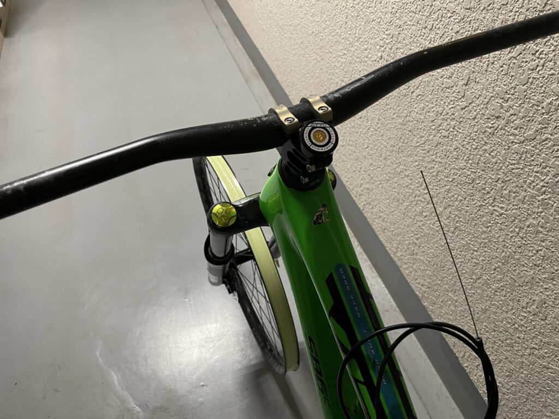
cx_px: 280
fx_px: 420
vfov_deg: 53.1
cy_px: 210
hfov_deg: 67.3
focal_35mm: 26
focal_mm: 4.2
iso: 500
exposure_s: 1/50
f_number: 1.6
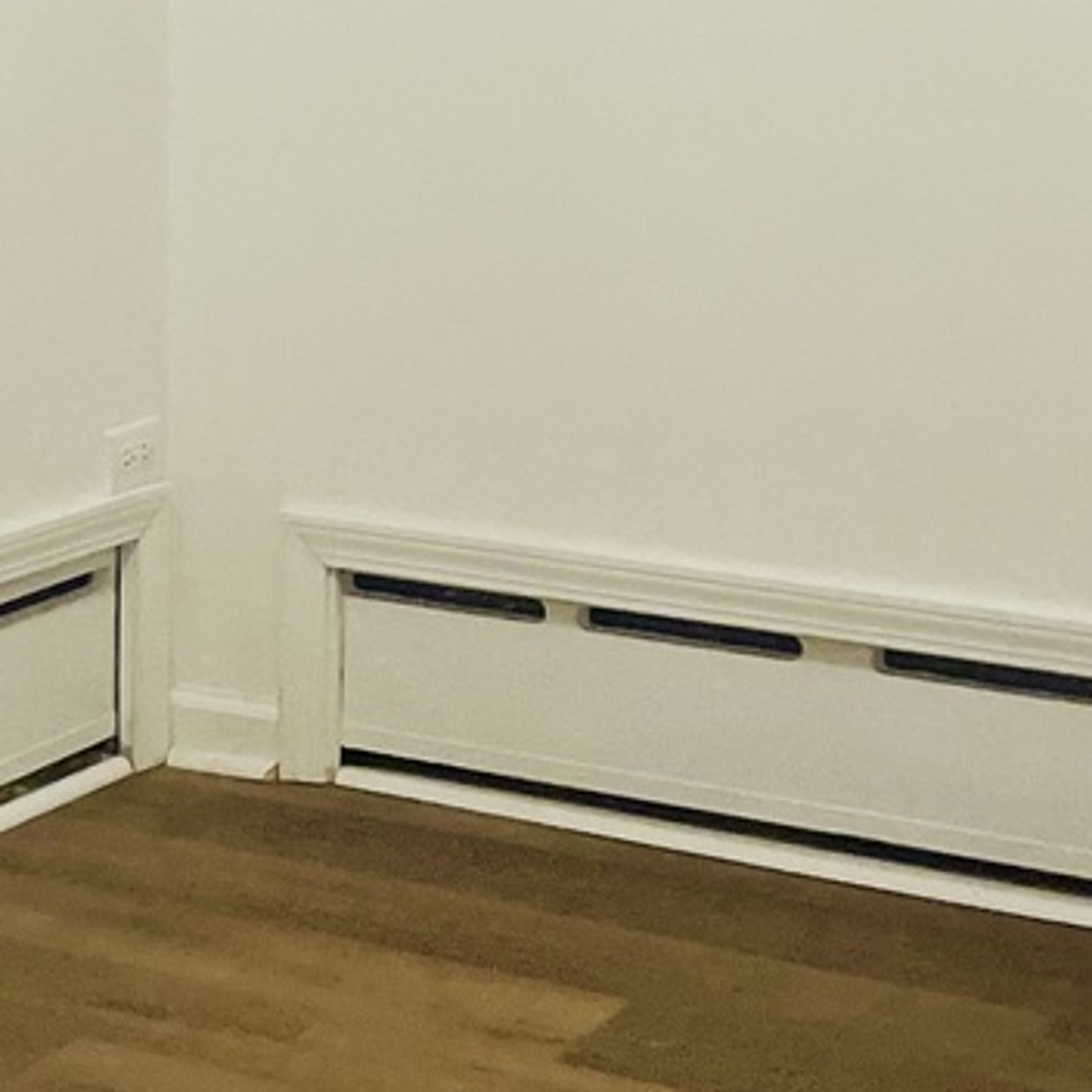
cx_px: 102
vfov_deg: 17.9
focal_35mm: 94
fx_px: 3355
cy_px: -50
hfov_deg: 18.2
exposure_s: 1/40
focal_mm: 4.2
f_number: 1.6
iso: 500
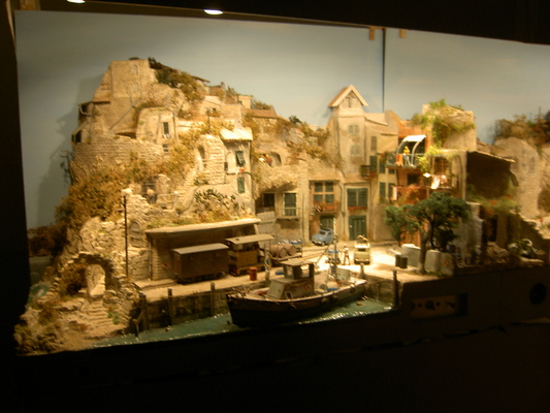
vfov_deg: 41.8
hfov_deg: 53.9
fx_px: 540
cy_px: 206
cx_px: 275
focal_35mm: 34
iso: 50
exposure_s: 1/25
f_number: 2.8
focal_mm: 5.6
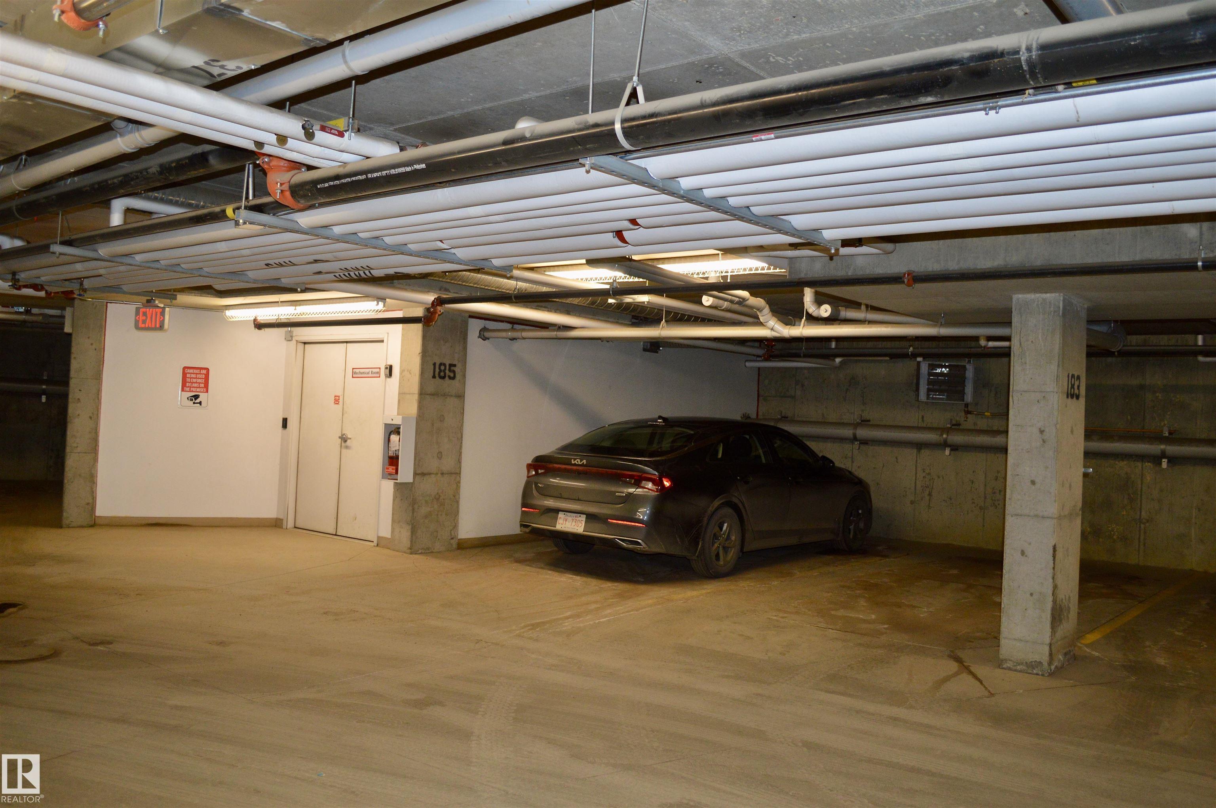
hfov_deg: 62.0
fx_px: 1012
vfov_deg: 43.5
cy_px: 404
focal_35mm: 30
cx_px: 608
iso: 560
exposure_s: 1/60
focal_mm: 20
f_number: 3.8
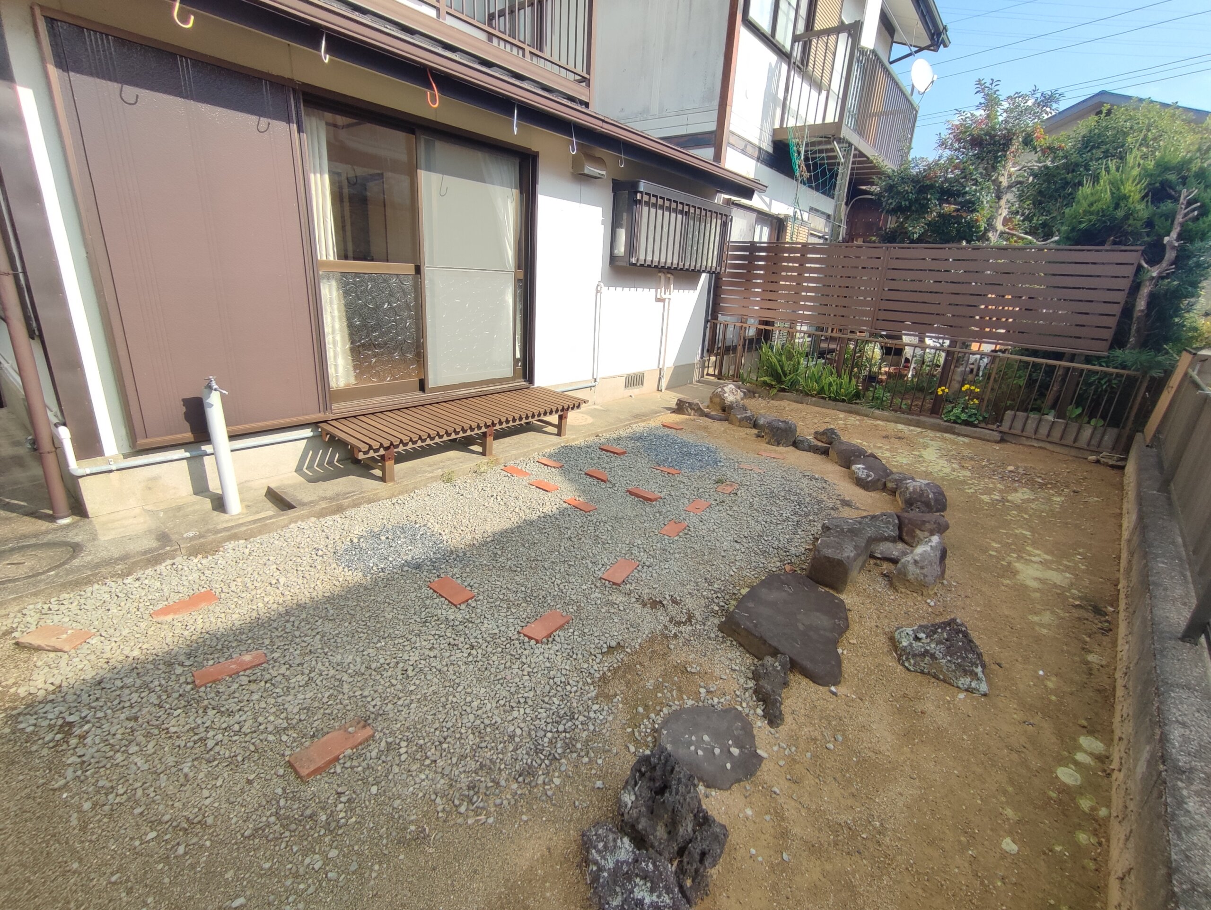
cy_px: 455
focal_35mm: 16
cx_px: 606
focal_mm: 1.65
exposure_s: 1/823
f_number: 2.2
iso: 50
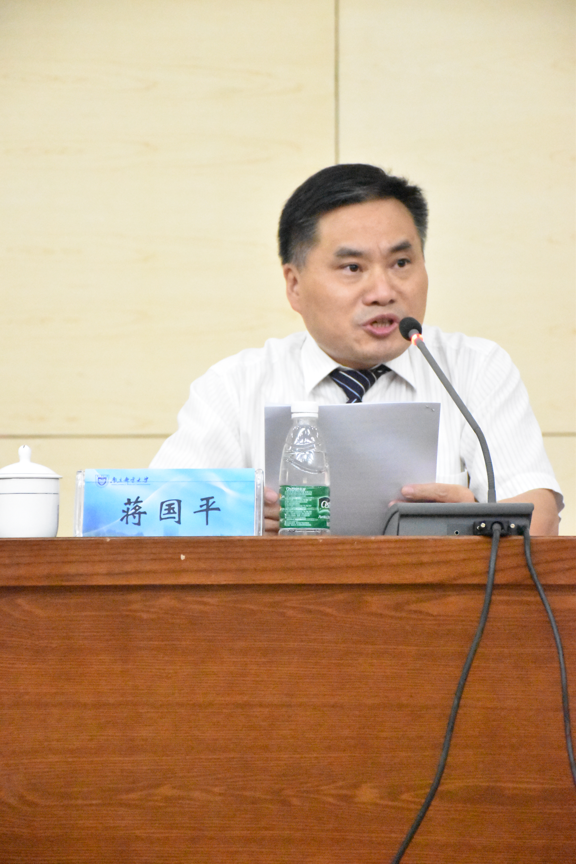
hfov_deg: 10.2
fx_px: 3240
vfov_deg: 15.2
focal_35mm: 135
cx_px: 288
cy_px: 432
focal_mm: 90
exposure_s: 1/125
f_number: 5.3
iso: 25600
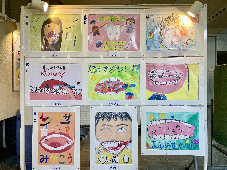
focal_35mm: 26
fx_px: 170
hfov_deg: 67.3
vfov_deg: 53.1
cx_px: 114
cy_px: 85
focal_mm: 4.2
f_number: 1.6
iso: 100
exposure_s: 1/100
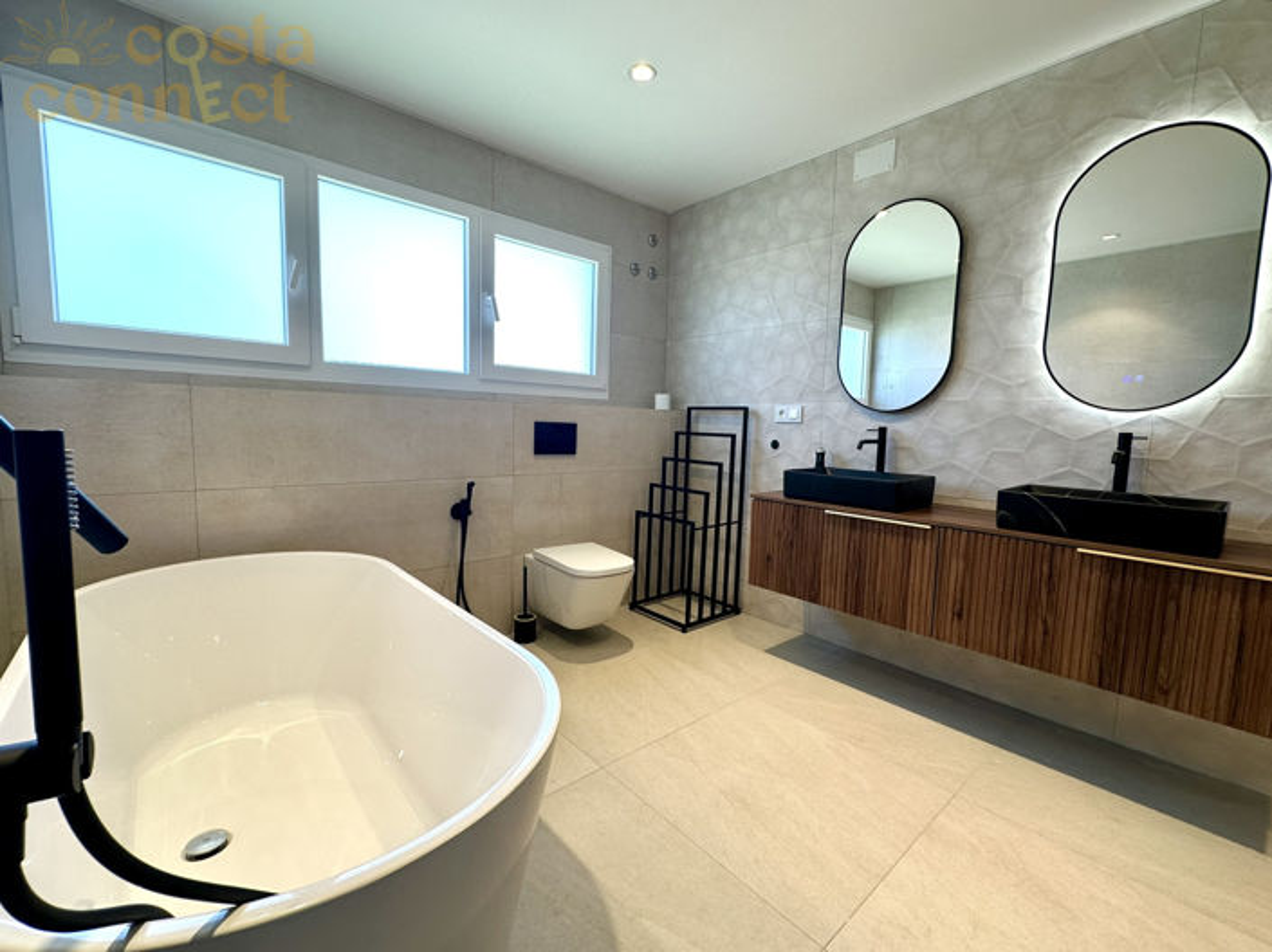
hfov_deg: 102.1
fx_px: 514
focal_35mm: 14
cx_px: 636
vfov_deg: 85.6
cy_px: 476
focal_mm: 2.22
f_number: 2.2
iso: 80
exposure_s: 1/100
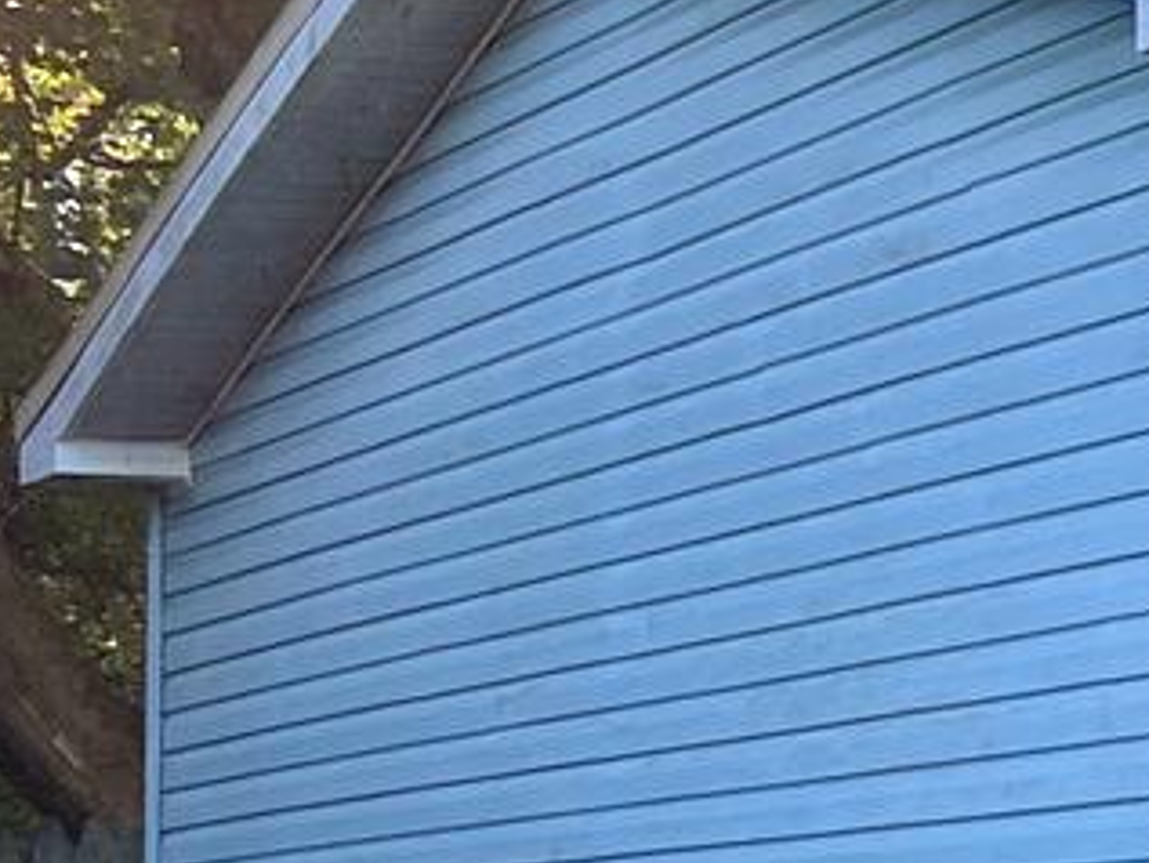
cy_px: 888
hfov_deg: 9.5
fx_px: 5578
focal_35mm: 168
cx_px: 3349
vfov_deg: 8.8
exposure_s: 1/733
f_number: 1.5
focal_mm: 5.7
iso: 50
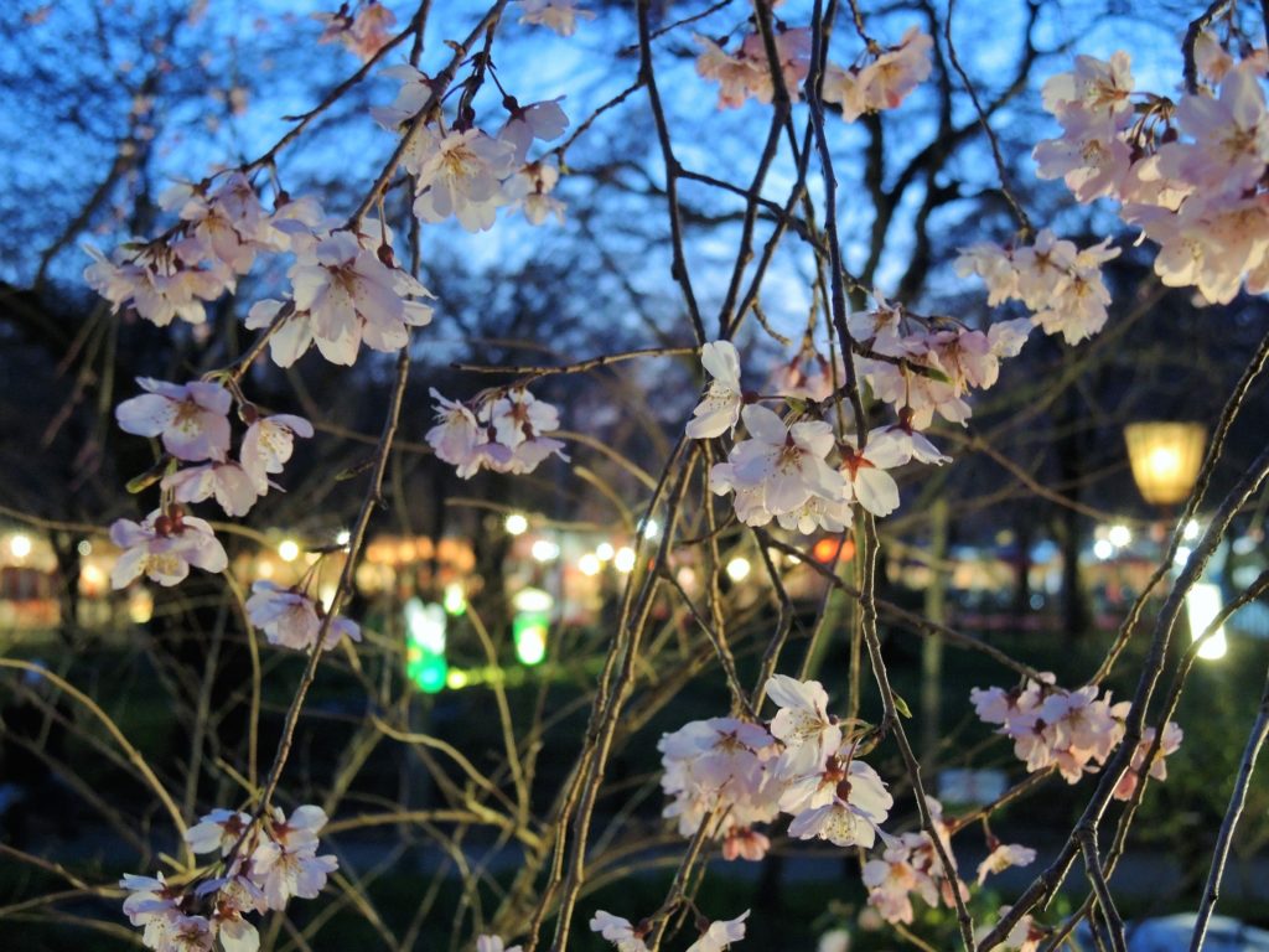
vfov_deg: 34.3
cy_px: 476
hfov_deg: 44.8
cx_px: 634
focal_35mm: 42
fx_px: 1540
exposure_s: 1/13
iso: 640
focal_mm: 9
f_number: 2.5
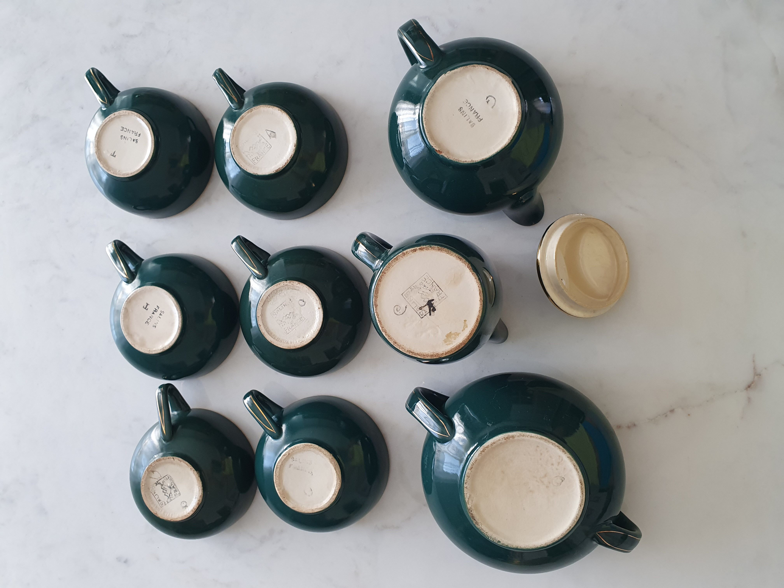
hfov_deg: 67.3
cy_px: 294
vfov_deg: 53.1
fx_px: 589
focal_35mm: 26
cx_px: 392
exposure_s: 1/100
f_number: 2.4
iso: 125
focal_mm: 4.32
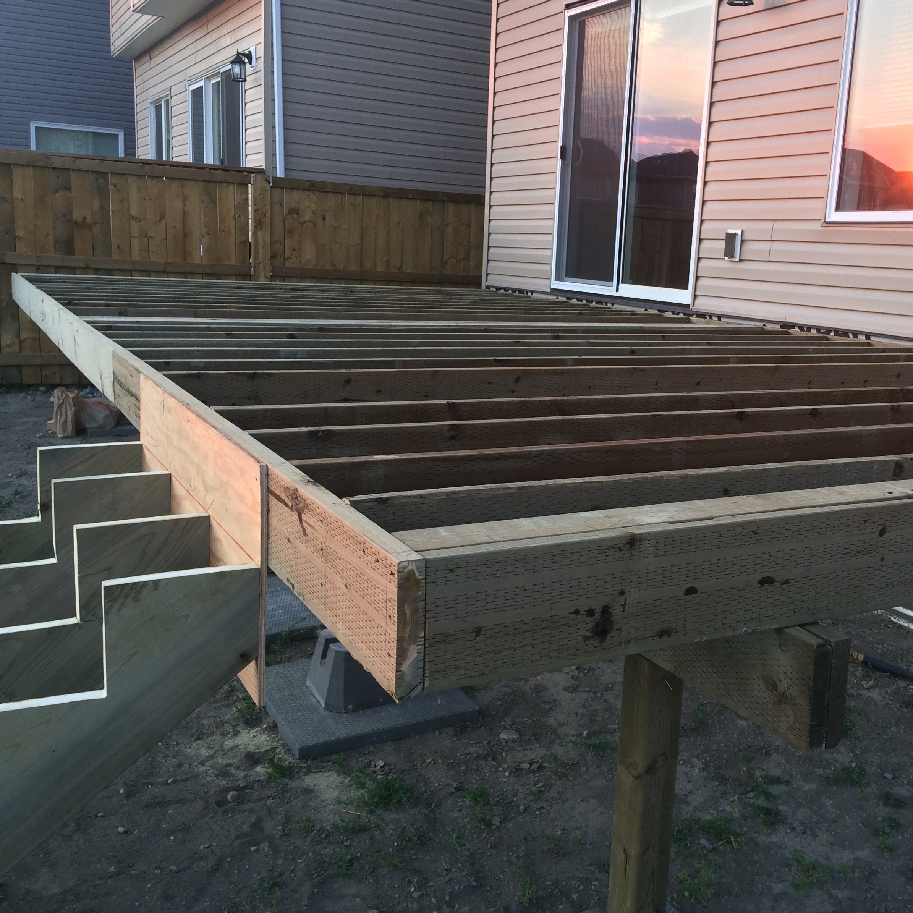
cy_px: 447
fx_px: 1044
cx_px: 569
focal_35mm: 35
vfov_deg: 47.2
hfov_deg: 46.8
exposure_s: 1/120
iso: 40
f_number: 2.2
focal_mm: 4.15
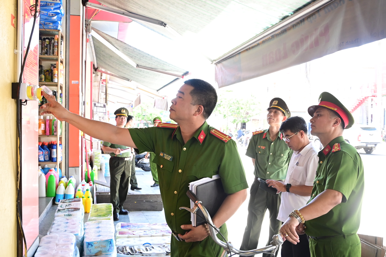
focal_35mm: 33
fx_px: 354
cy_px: 128
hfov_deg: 57.2
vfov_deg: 40.0
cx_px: 193
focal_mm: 22
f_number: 5.6
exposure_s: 1/200
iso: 1600
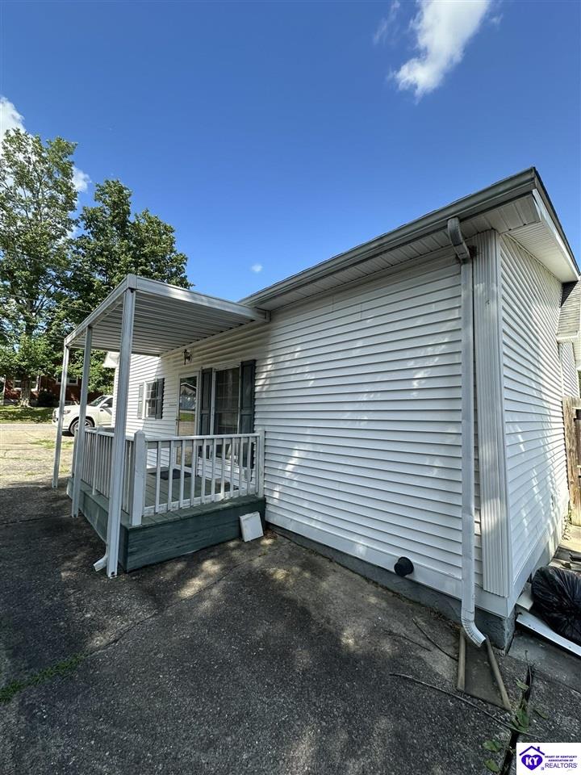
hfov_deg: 85.7
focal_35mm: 14
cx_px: 290
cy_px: 388
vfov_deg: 102.1
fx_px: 313
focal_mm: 2.22
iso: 40
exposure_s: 1/694
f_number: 2.2
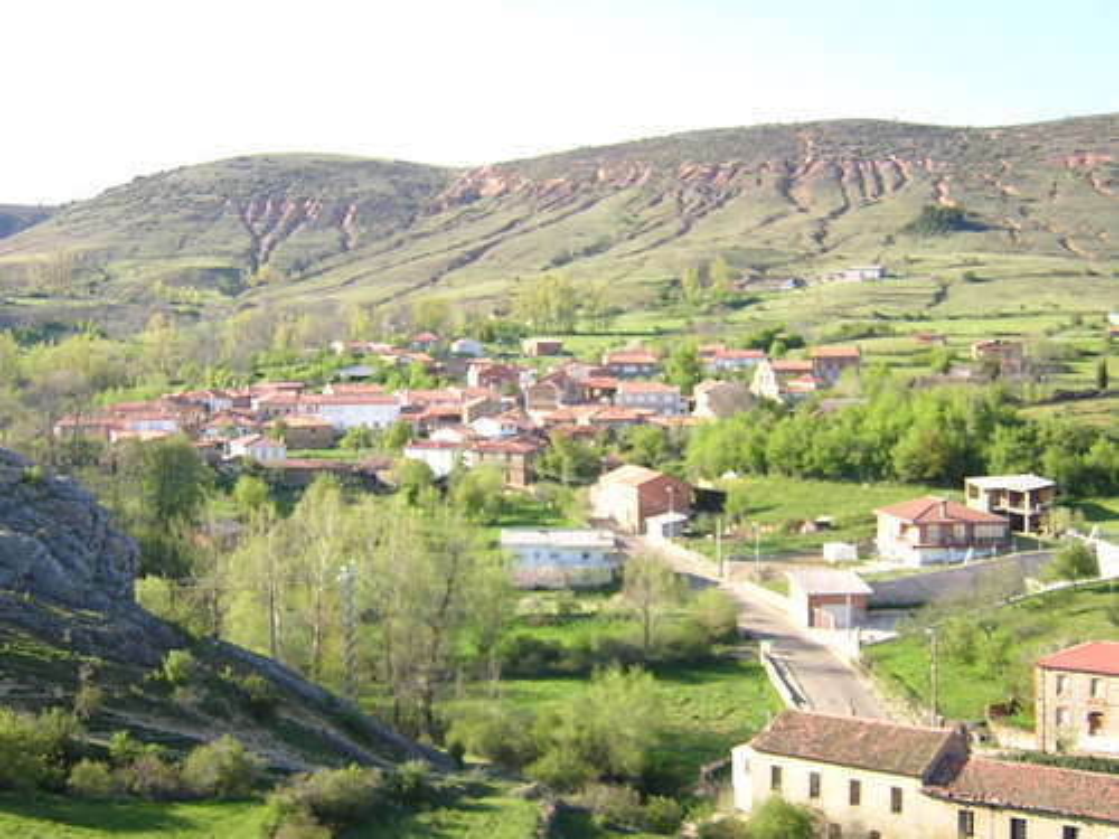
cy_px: 420
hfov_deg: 37.5
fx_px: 1649
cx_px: 560
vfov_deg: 28.6
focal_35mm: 51
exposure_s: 1/203
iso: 100
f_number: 3.1
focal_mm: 6.6
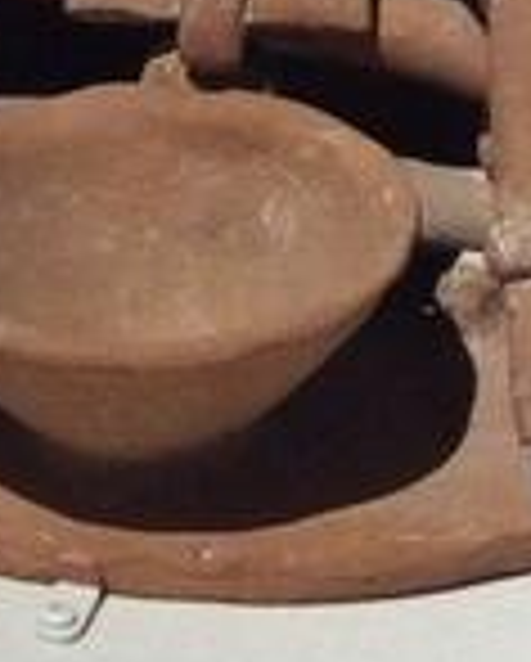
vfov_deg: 5.2
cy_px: -284
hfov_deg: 4.2
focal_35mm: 370
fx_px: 7253
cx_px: 112
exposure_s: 1/30
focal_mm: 26.2
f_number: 2.8
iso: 1600
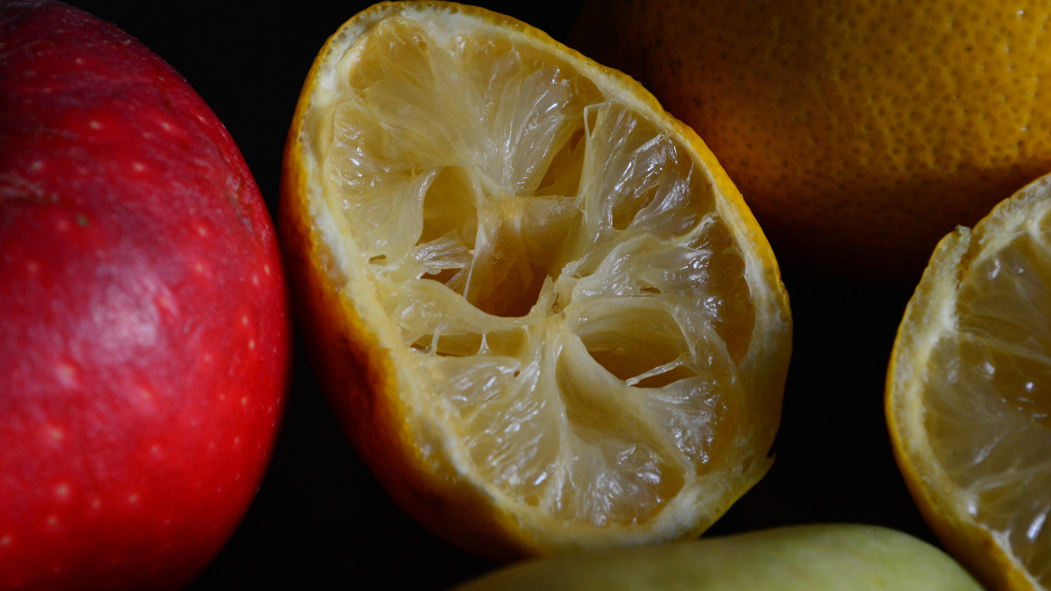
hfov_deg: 24.6
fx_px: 2411
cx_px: 526
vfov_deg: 14.0
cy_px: 308
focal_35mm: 87
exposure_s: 1/25
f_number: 8
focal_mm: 55
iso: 800
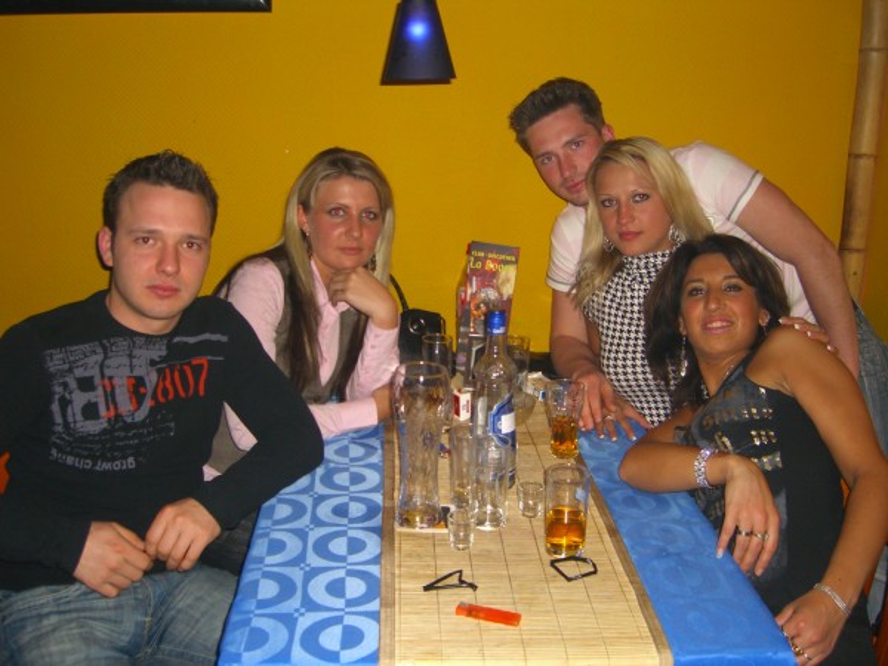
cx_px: 444
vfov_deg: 37.7
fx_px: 975
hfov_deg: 49.0
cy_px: 333
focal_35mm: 38
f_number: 2.8
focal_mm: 7.9
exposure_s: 1/60
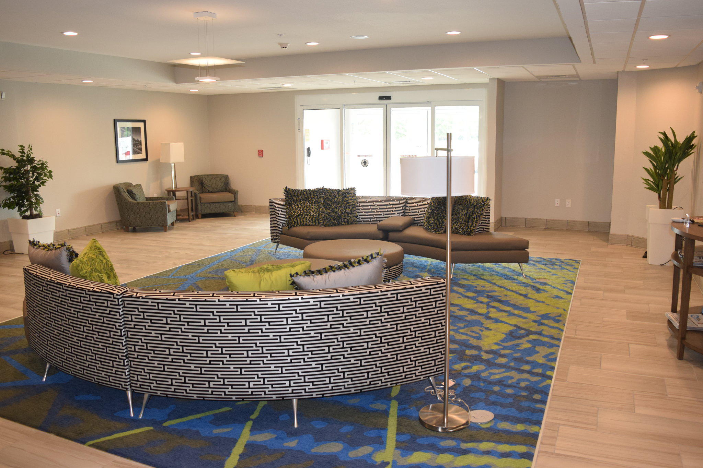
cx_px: 352
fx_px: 586
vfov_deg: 43.6
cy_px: 234
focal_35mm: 30
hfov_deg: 61.9
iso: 800
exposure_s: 1/100
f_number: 5
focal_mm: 20
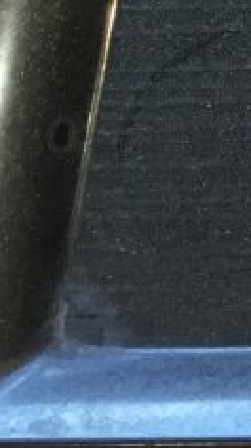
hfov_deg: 7.0
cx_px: 861
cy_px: -187
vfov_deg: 13.9
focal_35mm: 147
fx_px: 1741
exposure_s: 1/30
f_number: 2.4
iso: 40
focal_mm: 3.3
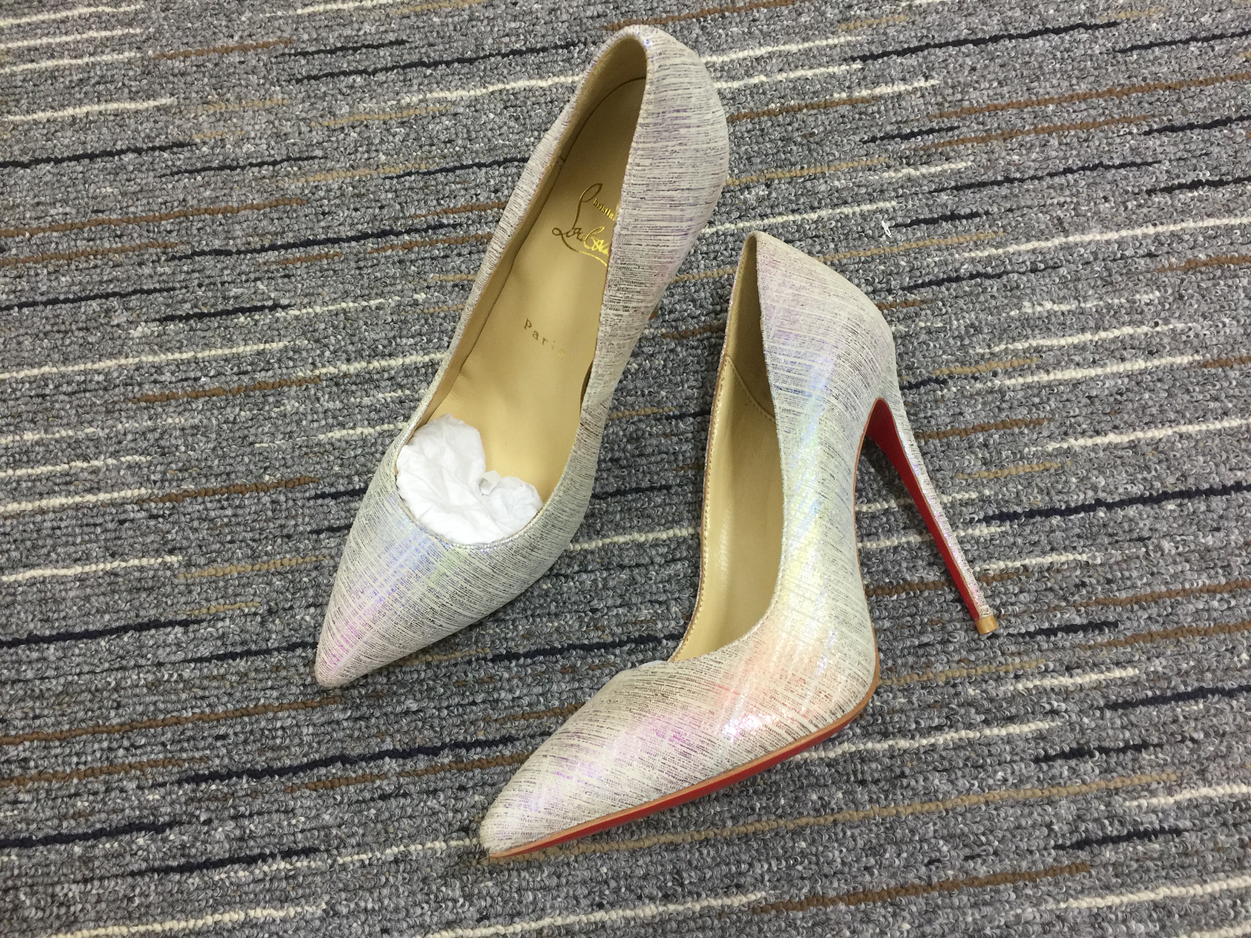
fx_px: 1048
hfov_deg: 61.7
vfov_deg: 48.2
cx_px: 626
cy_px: 469
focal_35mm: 29
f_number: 2.2
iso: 80
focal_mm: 4.15
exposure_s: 1/17
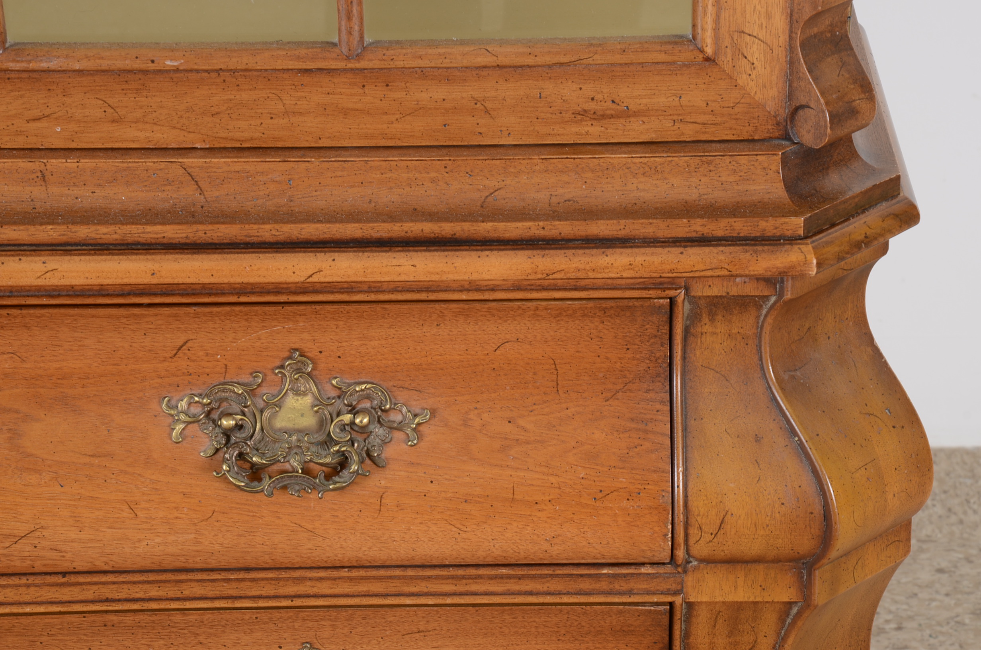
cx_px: 490
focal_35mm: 112
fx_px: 3059
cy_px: 325
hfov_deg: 18.2
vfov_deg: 12.1
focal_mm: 75
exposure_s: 1/100
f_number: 13
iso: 125
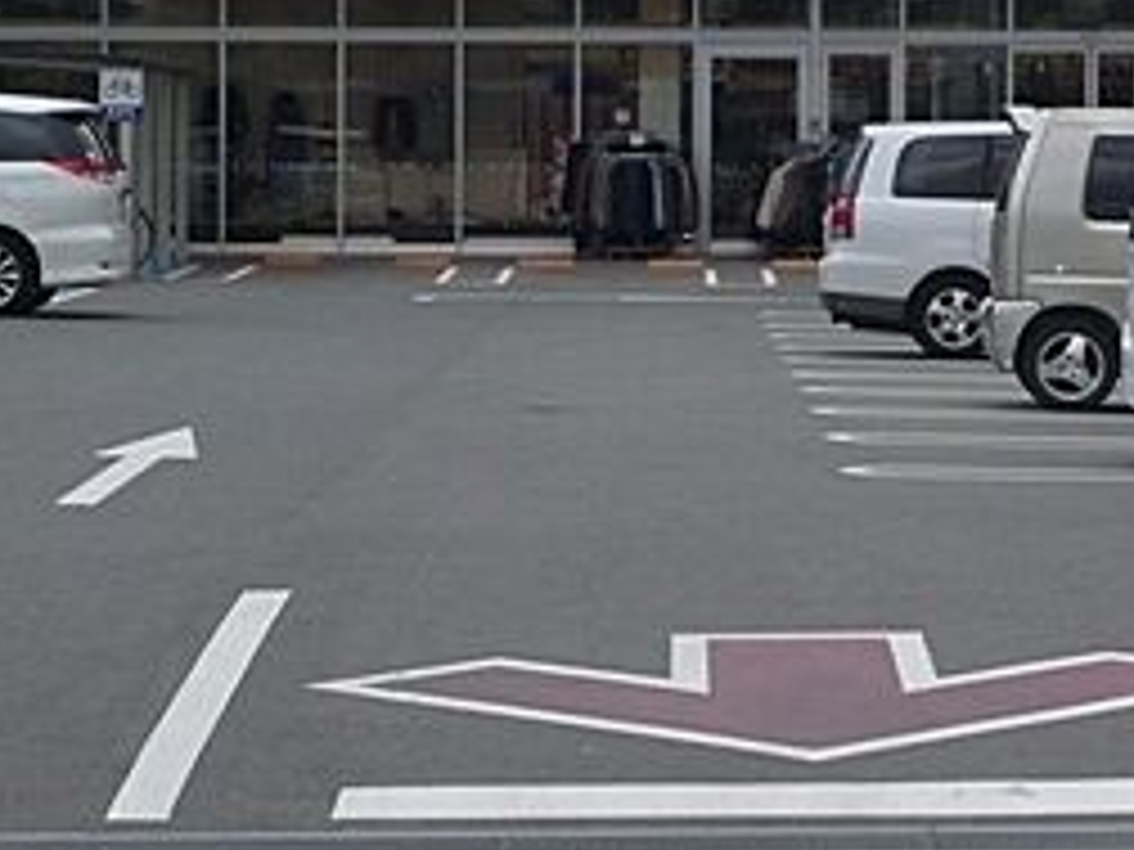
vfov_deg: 8.7
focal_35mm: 170
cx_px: 720
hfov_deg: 11.6
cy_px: 157
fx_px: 5569
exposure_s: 1/400
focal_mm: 11.1
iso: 100
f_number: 4.5
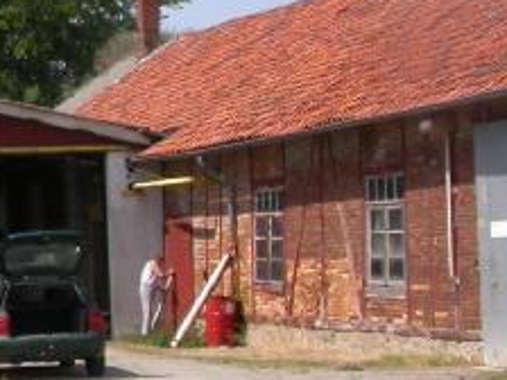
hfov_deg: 13.1
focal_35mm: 136
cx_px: -396
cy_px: 122
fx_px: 1992
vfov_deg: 10.9
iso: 100
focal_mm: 7.85
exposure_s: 1/686
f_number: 5.3
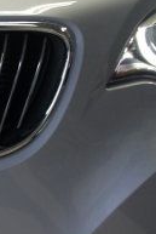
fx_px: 1135
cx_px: -241
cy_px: 58
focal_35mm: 175
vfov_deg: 11.7
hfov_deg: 7.3
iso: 200
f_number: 4
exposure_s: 1/40
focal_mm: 22
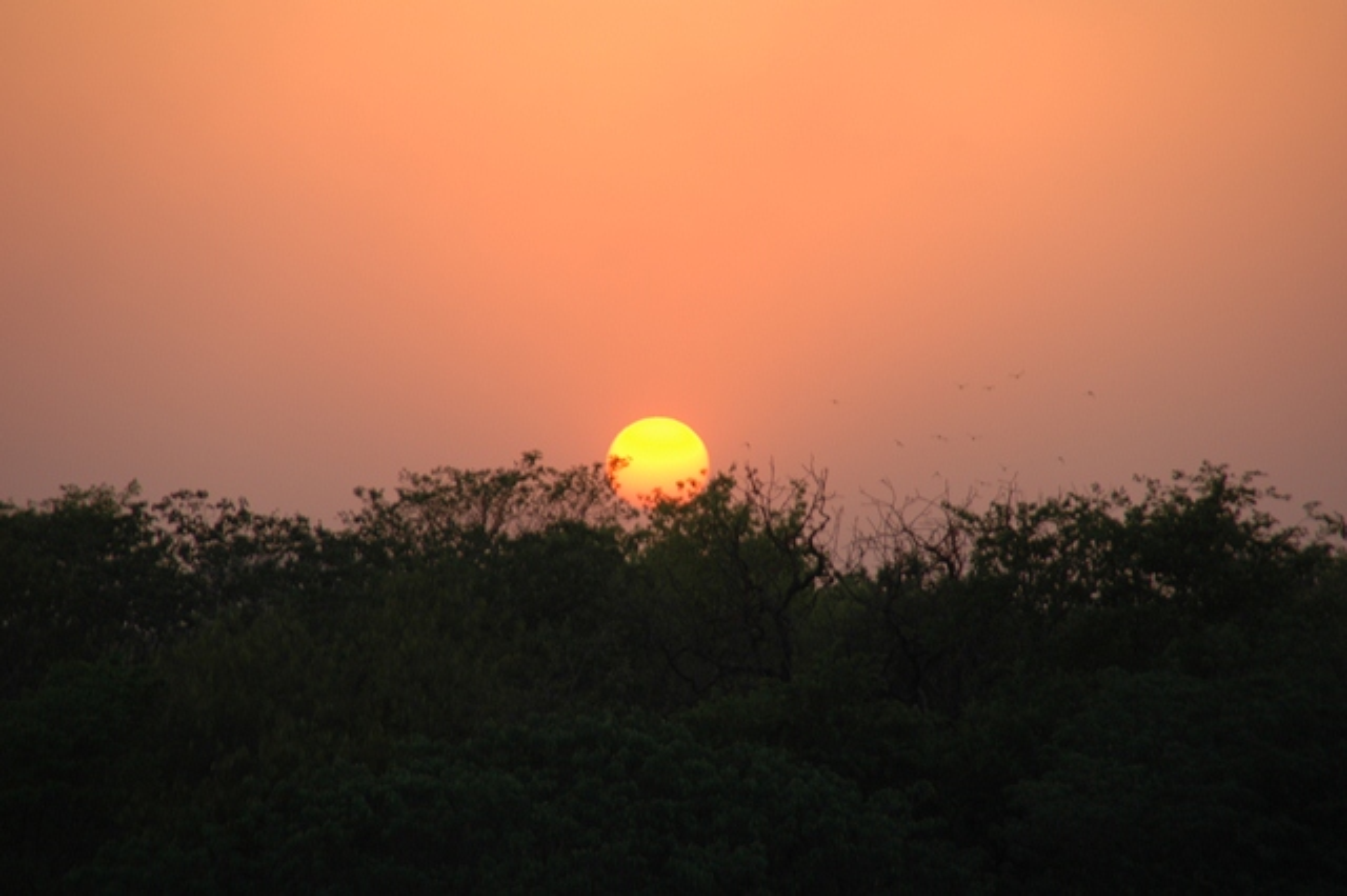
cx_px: 674
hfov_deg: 6.9
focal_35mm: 300
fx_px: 11219
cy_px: 448
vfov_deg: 4.6
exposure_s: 1/100
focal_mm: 200
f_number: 6.3
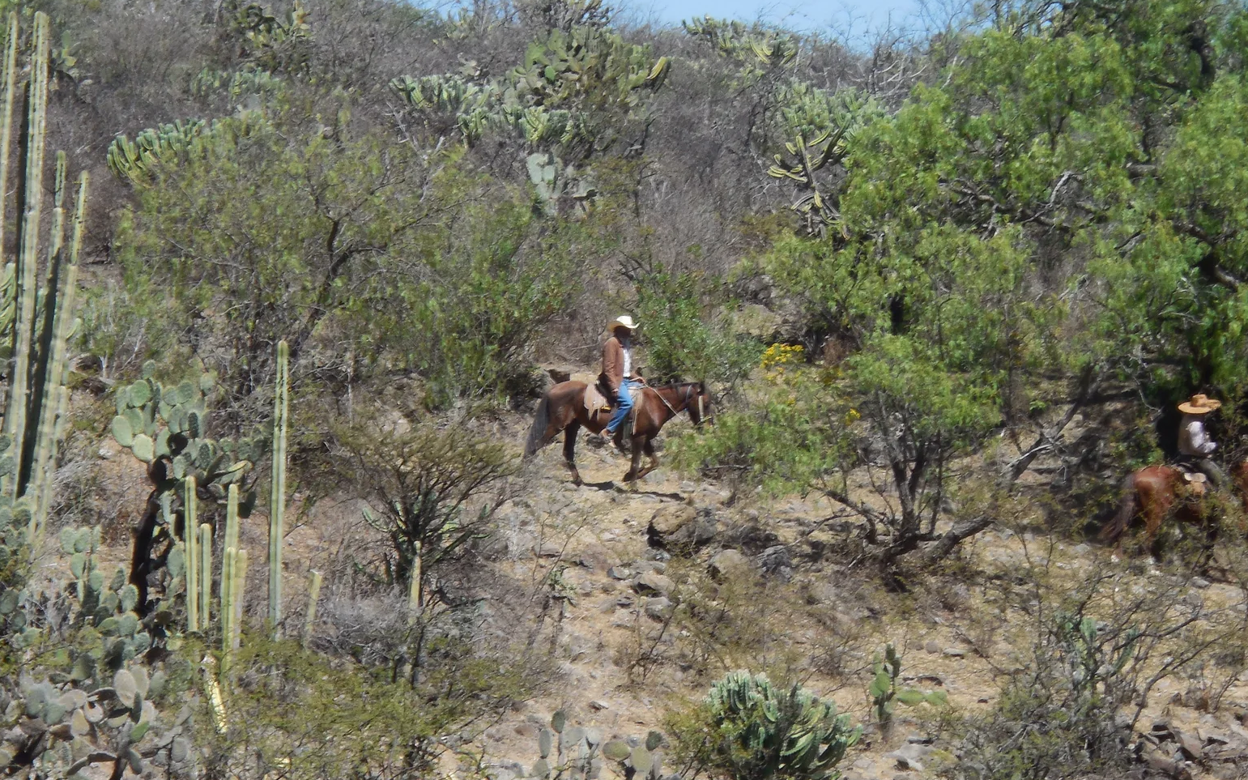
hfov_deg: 10.2
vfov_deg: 6.4
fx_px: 7006
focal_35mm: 206
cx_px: 546
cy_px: 225
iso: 125
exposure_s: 1/320
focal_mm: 27.6
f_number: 6.5
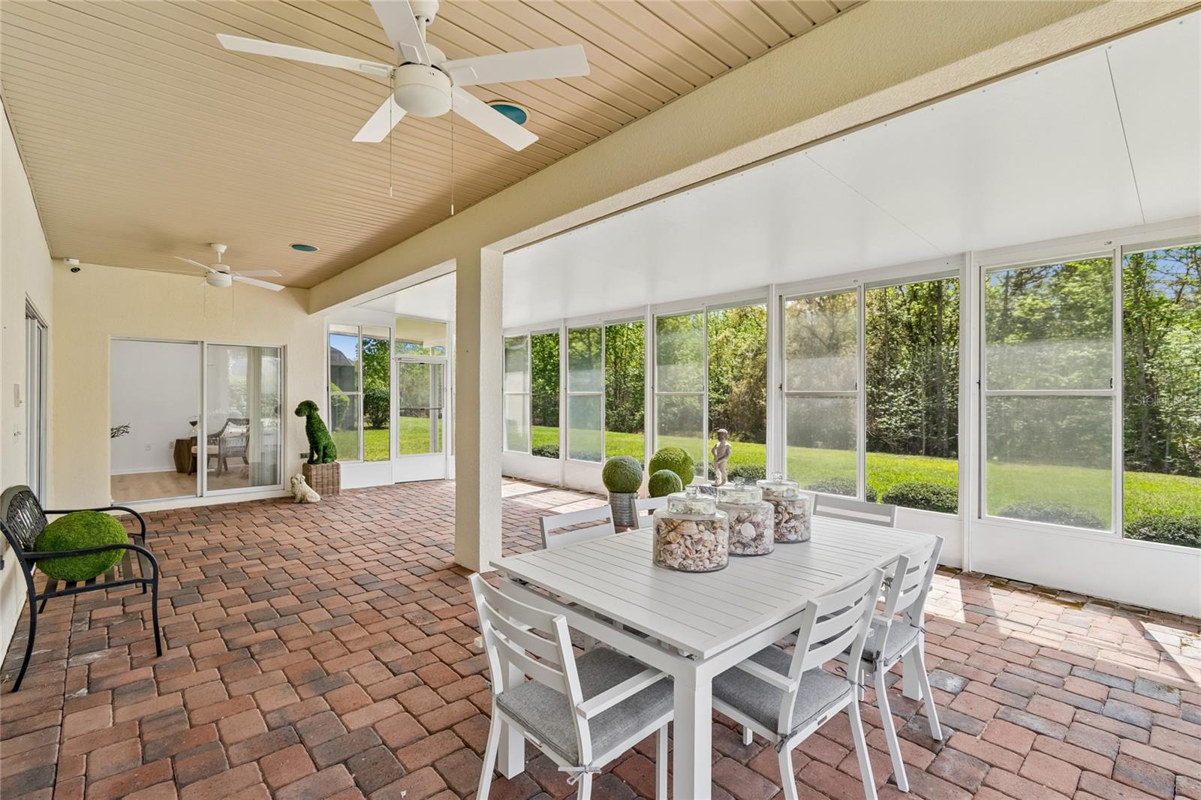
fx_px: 500
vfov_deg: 77.3
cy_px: 400
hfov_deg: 100.4
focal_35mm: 15
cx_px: 600
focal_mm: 10
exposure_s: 1/125
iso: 100
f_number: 7.1
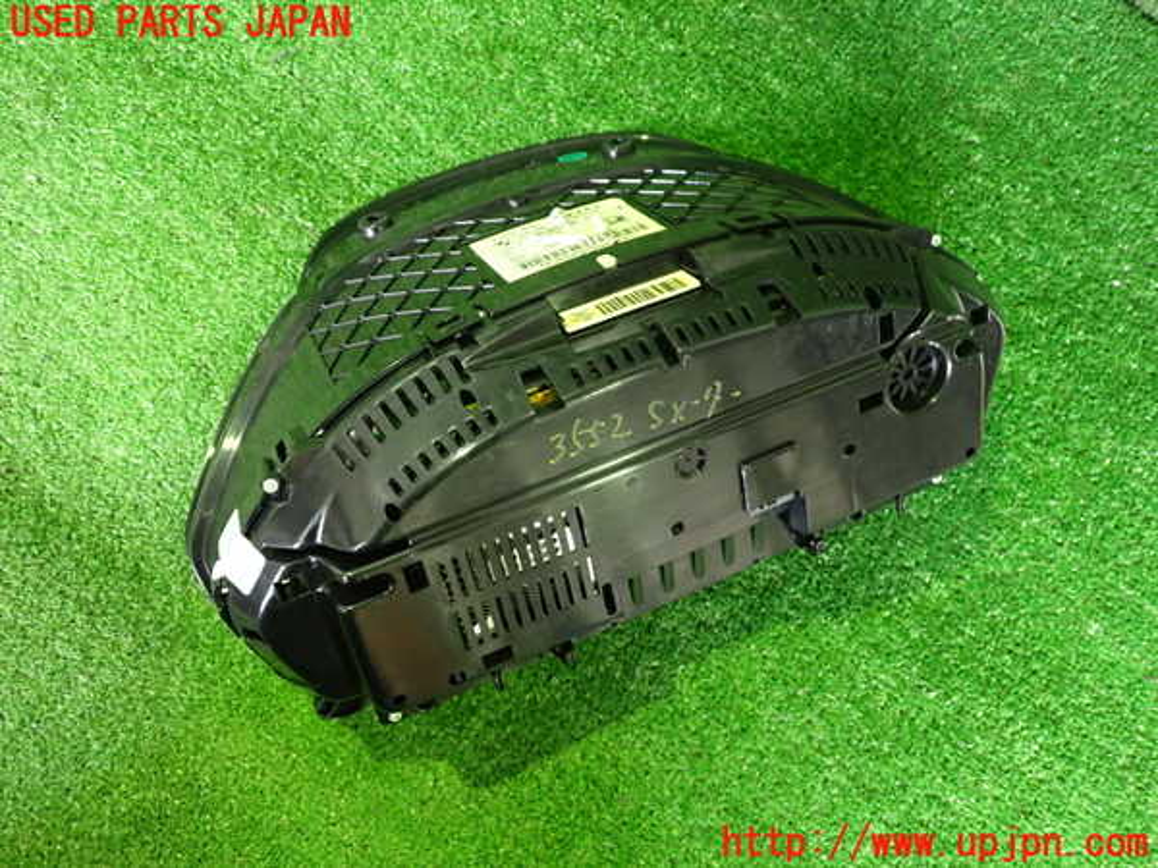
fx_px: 1004
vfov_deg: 46.8
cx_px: 579
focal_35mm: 30
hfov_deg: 60.0
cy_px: 434
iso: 800
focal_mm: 5.4
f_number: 2.3
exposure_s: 1/25
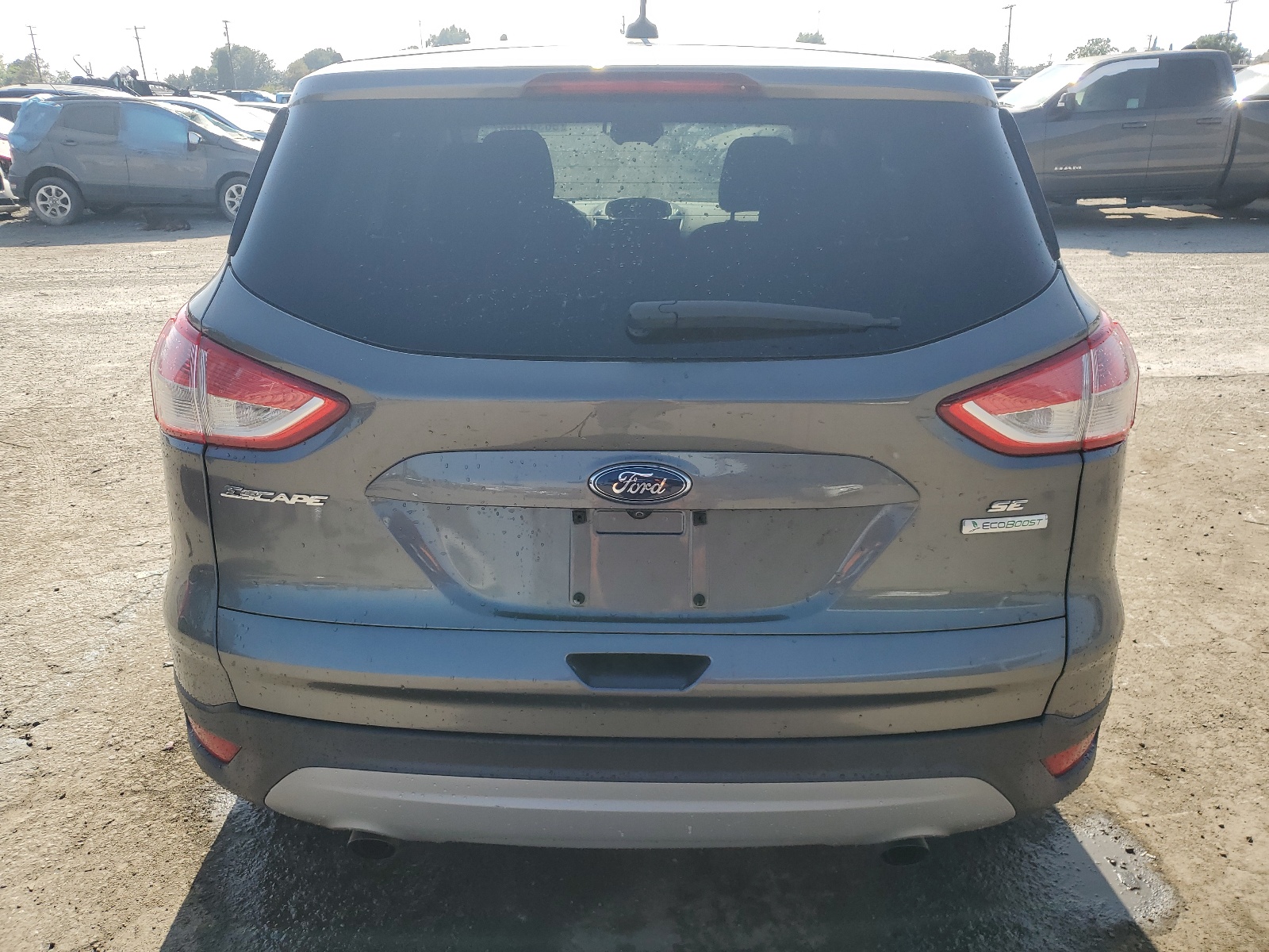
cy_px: 476
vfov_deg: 53.1
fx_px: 953
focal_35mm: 26
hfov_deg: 67.3
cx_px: 634
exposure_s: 1/2000
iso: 50
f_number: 1.5
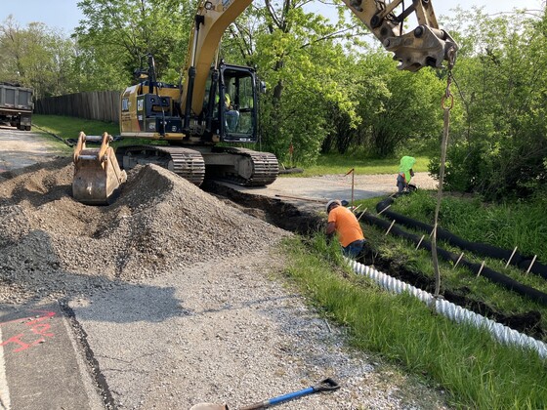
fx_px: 442
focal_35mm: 28
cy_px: 205
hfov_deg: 63.4
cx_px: 274
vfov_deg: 49.7
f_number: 1.8
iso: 32
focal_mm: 3.99
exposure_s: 1/867
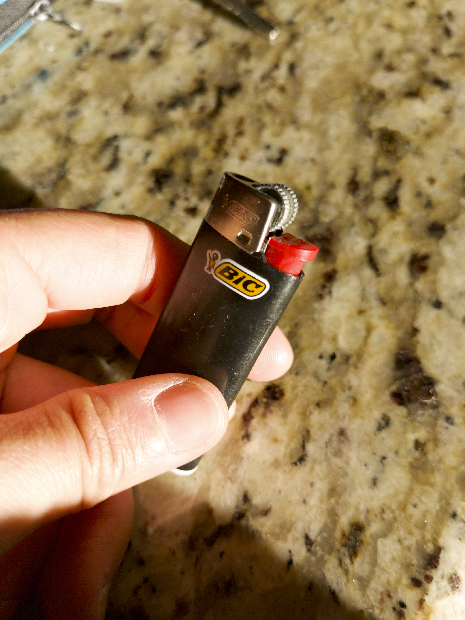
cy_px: 310
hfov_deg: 51.3
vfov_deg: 65.3
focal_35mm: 27
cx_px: 232
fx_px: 484
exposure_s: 1/1173
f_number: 1.7
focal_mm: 4.38
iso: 57
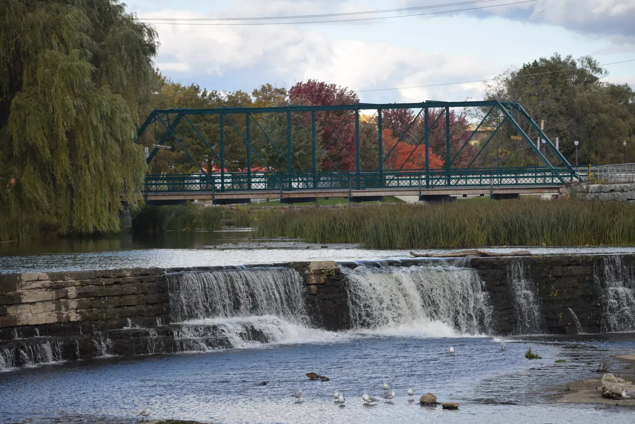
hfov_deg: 13.0
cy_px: 212
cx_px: 318
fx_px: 2778
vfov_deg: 8.7
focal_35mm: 158
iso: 100
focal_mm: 105
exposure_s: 1/400
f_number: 4.5
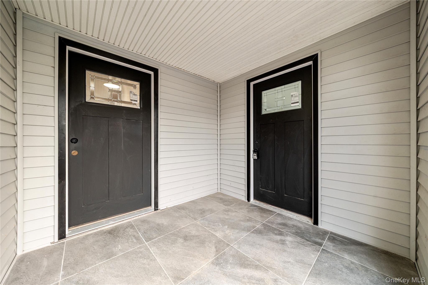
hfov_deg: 112.6
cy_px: 142
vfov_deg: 90.0
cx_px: 214
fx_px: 143
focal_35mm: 12
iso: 200
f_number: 8
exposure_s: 1/10
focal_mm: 12
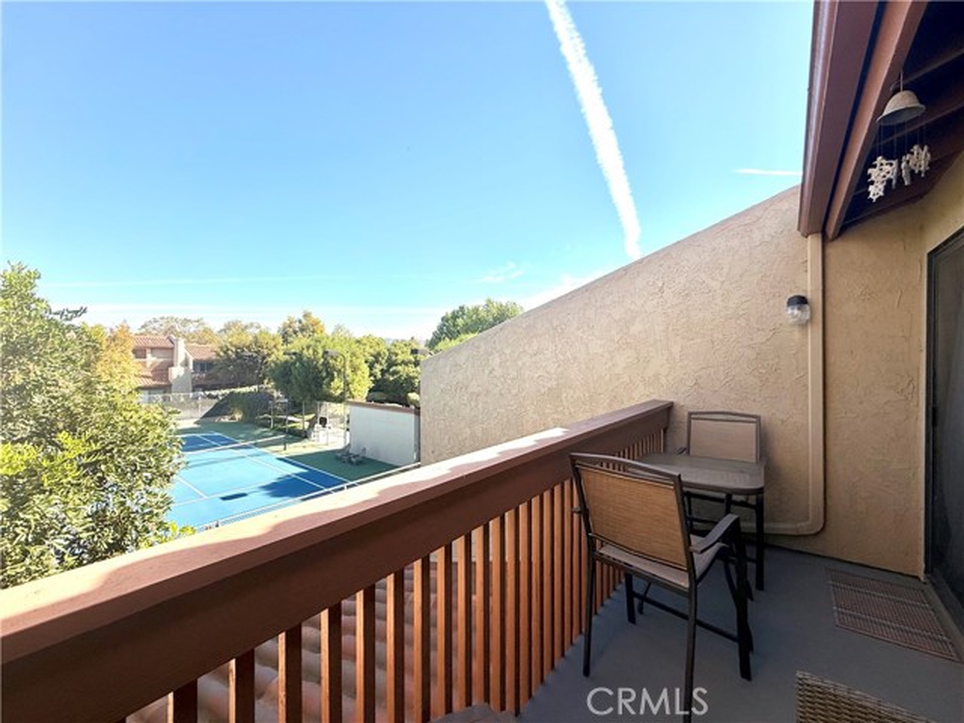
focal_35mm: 14
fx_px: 390
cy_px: 362
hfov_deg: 102.1
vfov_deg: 85.7
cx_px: 482
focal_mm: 2.22
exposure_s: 1/1285
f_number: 2.2
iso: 50
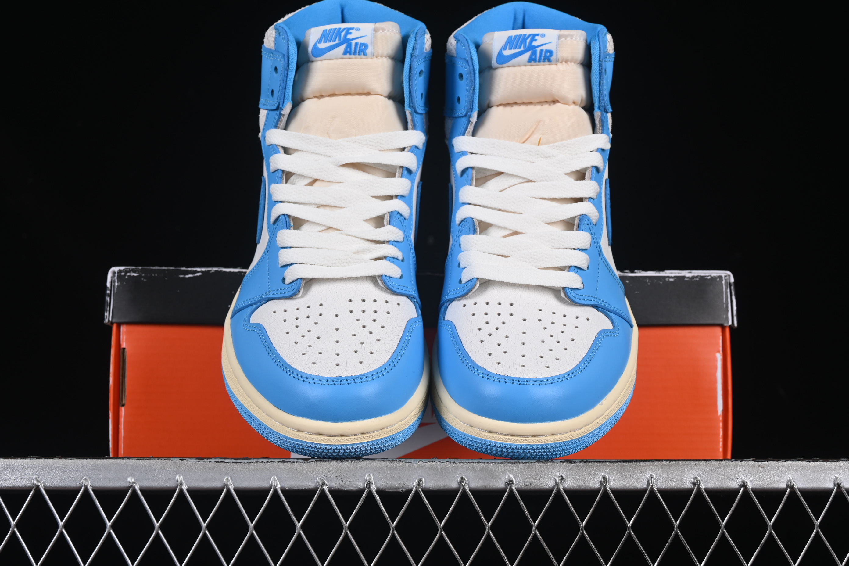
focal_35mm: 75
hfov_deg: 27.0
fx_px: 1769
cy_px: 283
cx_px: 424
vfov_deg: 18.2
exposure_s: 1/80
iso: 160
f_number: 8
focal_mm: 50
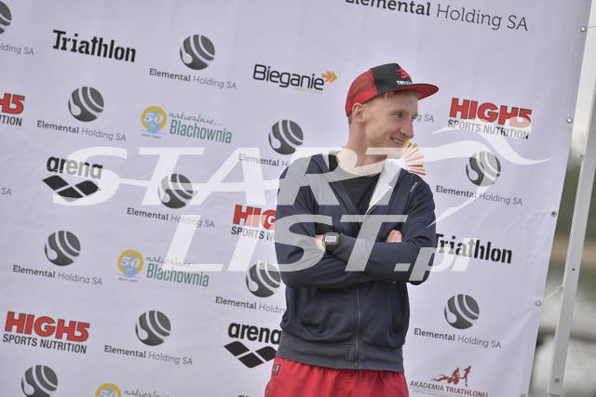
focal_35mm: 170
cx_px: 298
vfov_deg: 8.1
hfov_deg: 12.1
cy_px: 198
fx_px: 2815
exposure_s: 1/2000
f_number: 4
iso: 400
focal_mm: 170
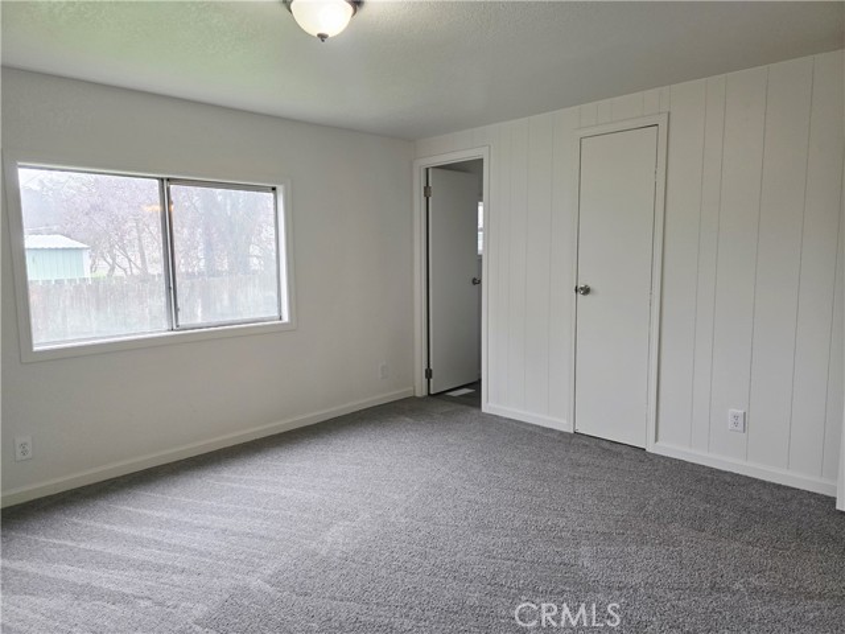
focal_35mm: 23
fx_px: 561
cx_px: 422
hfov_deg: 73.9
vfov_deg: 58.9
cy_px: 317
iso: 200
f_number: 1.7
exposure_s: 1/120
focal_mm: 6.3
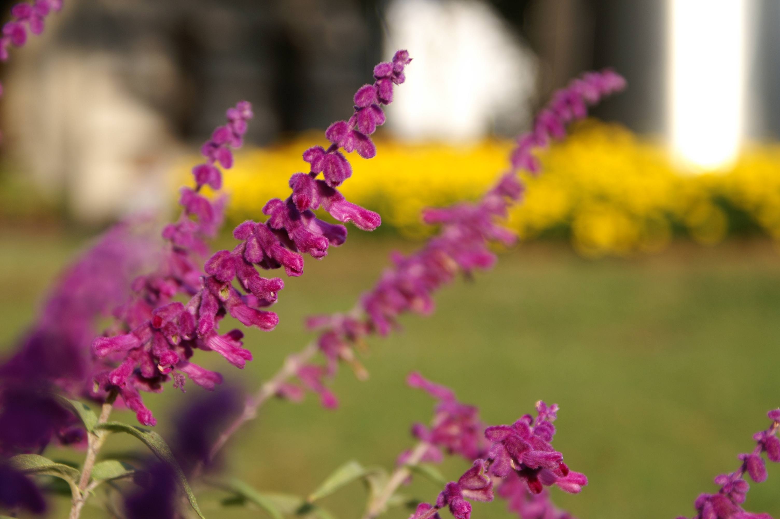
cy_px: 260
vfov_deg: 13.0
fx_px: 2273
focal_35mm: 105
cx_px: 390
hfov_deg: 19.5
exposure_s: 1/250
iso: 100
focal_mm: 70
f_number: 5.6
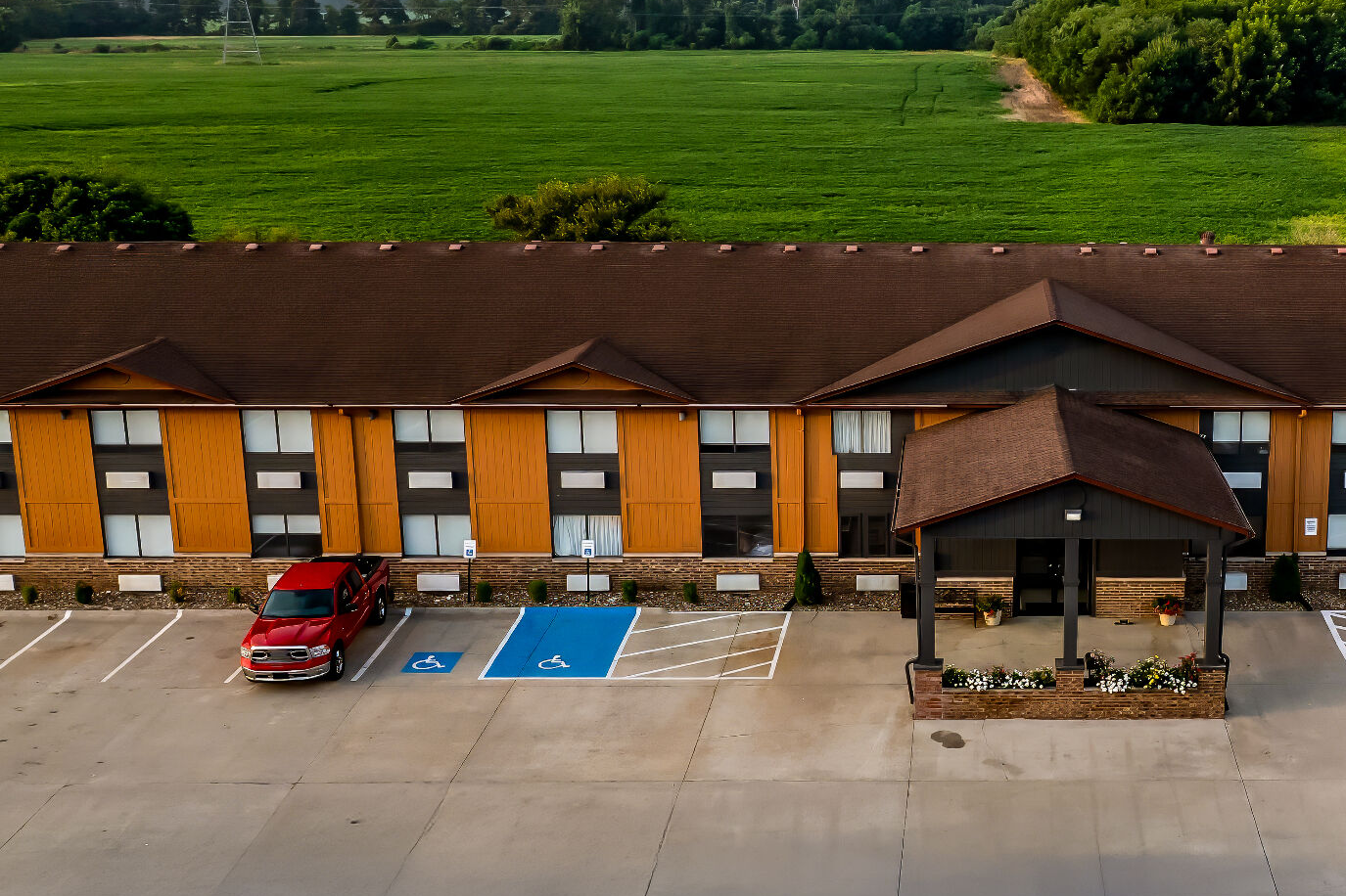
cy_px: 454
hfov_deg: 39.7
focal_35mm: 48
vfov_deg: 28.1
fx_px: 1794
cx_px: 1053
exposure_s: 1/25
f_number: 2.8
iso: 110
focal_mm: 8.38
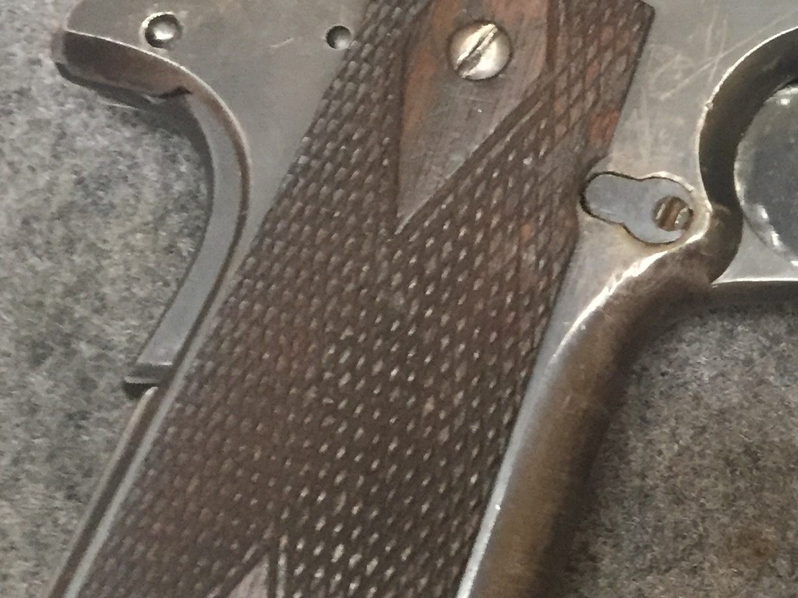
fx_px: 1844
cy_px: 266
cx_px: 931
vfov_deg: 18.4
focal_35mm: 80
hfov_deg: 22.7
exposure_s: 1/15
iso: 250
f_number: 2.2
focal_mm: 4.15
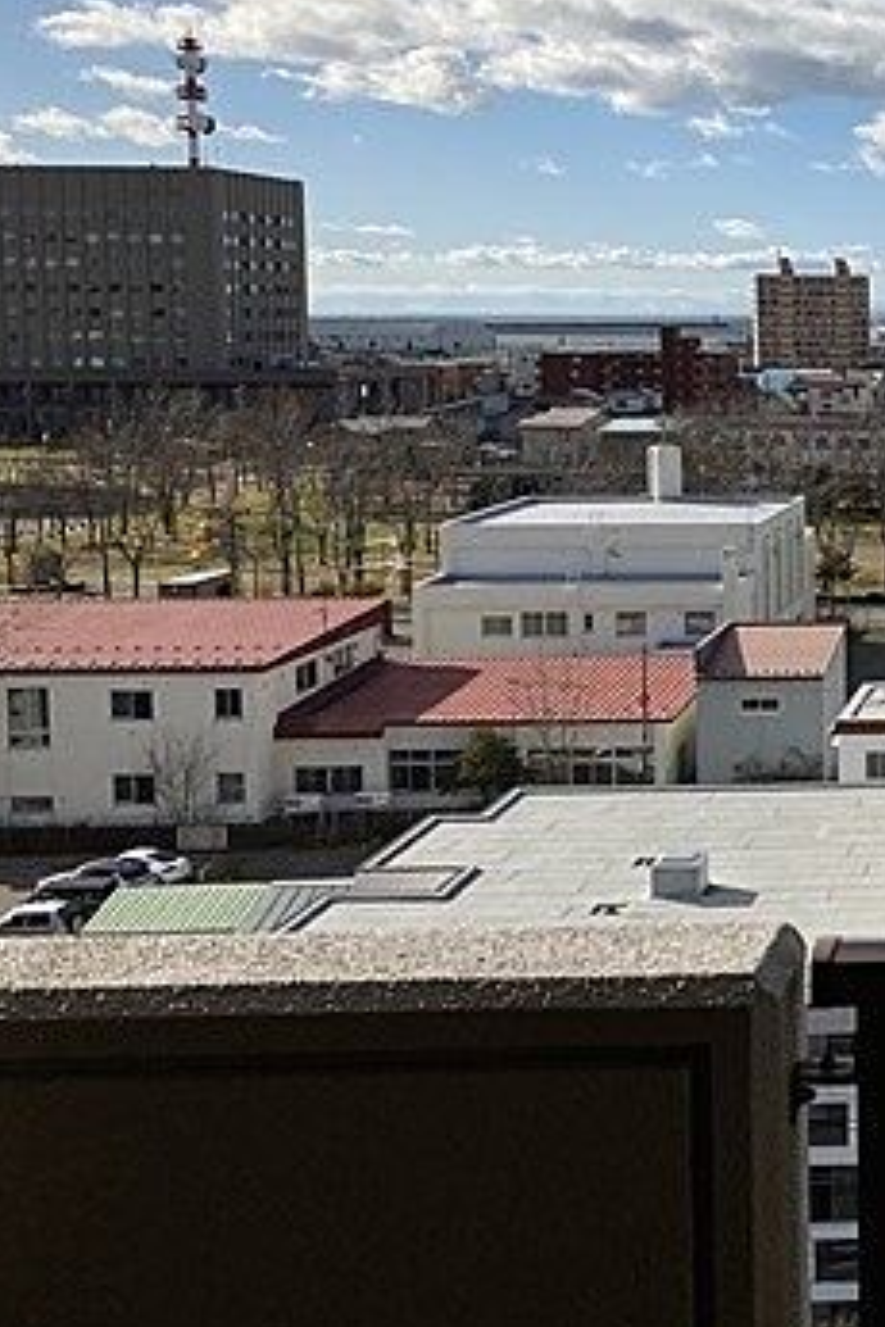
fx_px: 1991
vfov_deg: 36.5
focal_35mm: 54
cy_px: 458
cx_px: 1216
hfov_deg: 22.0
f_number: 1.8
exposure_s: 1/3040
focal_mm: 3.99
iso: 20
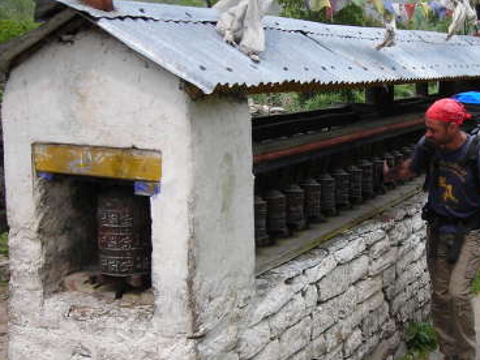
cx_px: 321
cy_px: 207
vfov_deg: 22.2
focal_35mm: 66
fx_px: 915
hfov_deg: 29.2
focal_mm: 6.3
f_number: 3.2
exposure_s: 1/238
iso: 50
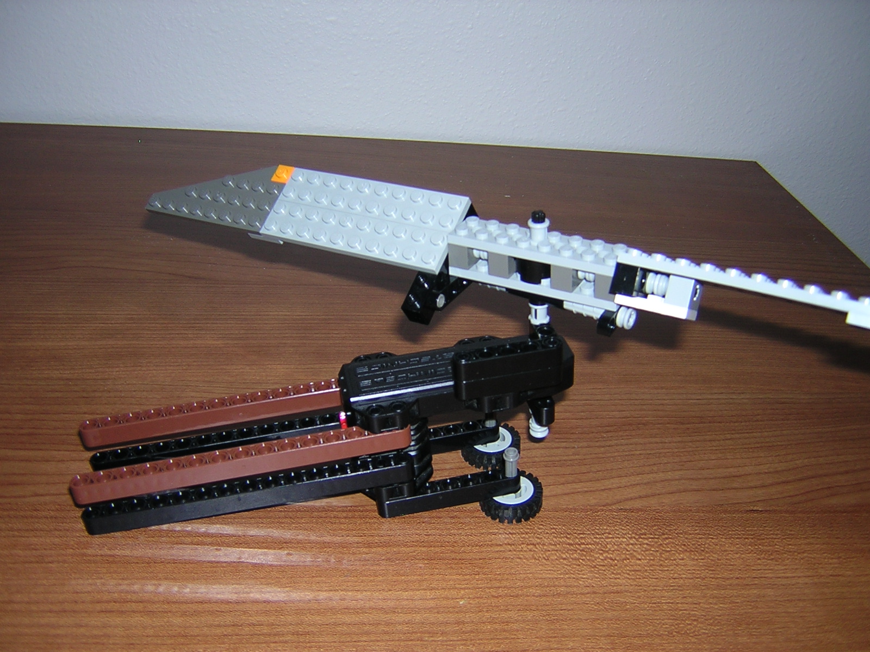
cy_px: 326
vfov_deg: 39.7
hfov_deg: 51.4
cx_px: 435
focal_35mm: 36
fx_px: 905
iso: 100
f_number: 2.6
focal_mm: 4.7
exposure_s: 1/60.1
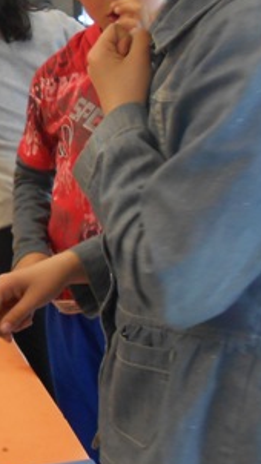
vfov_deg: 34.8
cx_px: -210
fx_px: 738
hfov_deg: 16.7
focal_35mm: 60
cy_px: 261
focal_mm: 4.6
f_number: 3.2
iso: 200
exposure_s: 1/30
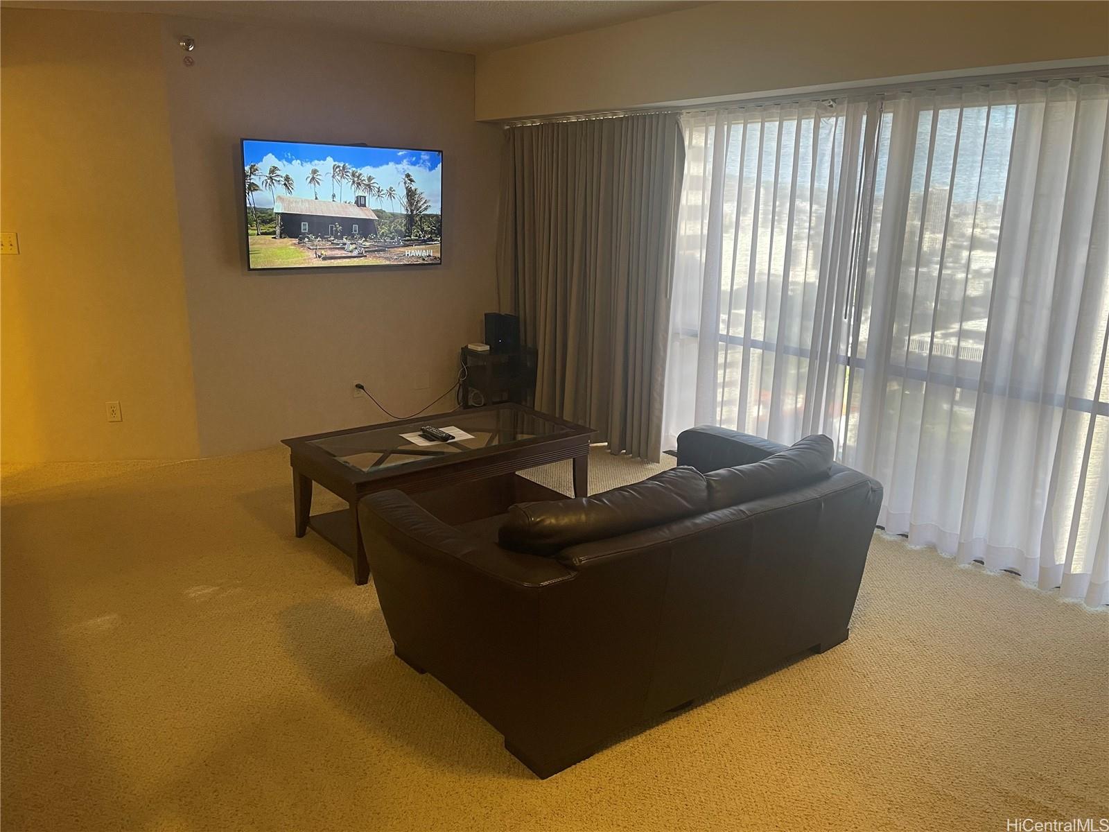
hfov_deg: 67.3
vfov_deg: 53.1
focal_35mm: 26
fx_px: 833
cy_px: 416
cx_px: 554
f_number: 1.6
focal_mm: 4.2
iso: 125
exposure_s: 1/60
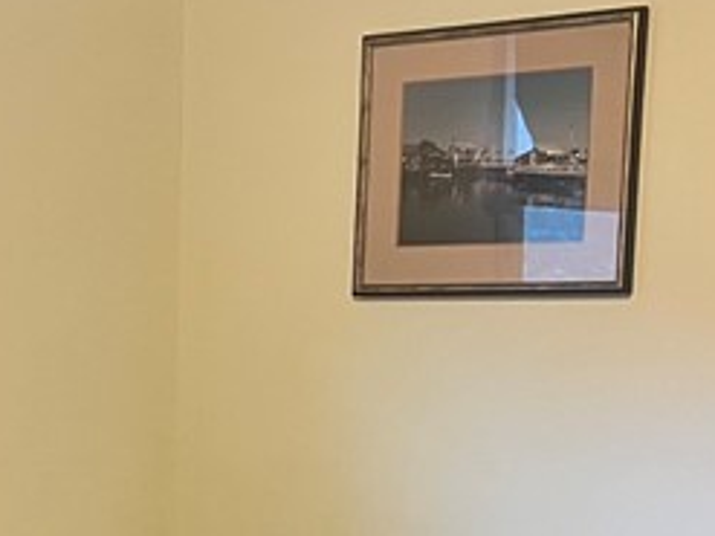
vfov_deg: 13.2
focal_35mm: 108
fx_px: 2230
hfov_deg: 17.4
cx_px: -130
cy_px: 704
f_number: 1.5
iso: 500
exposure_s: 1/40
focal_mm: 5.7
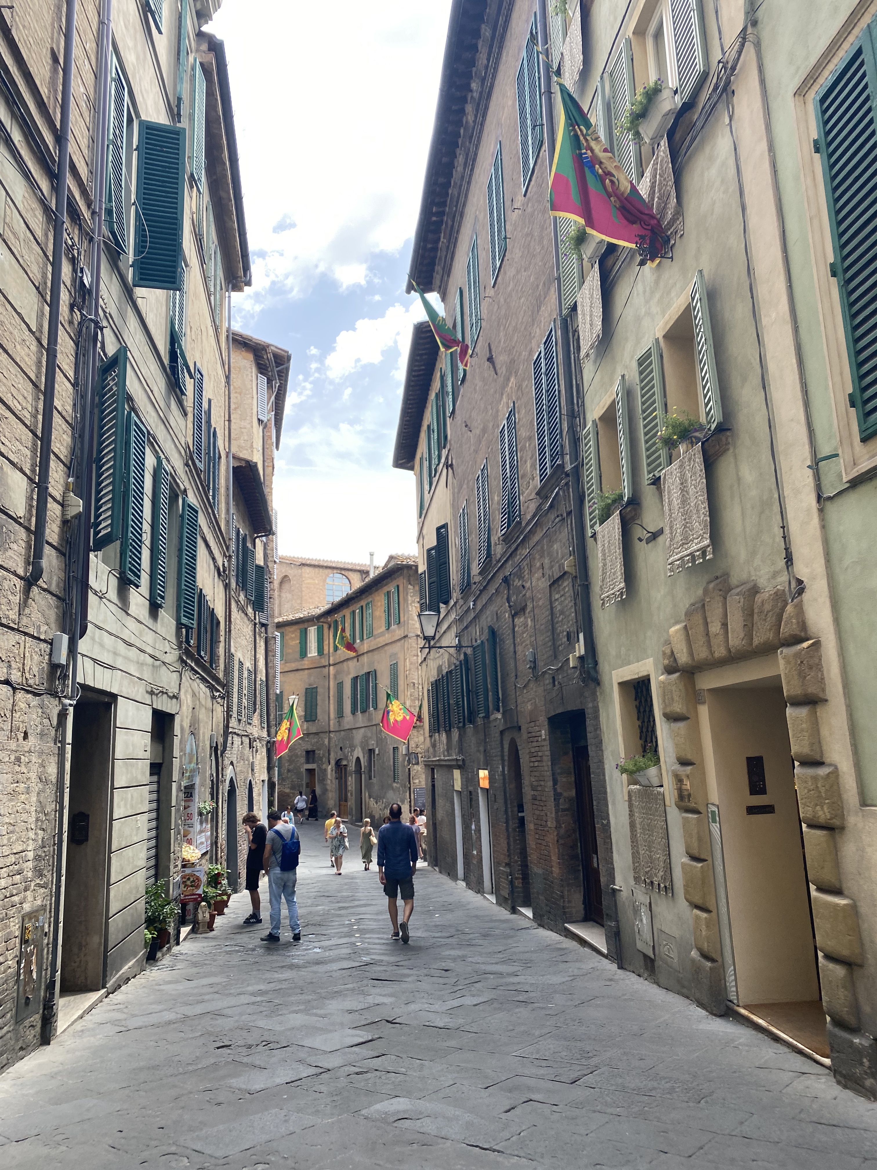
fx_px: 878
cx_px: 438
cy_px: 585
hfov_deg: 53.1
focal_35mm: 26
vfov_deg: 67.3
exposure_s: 1/432
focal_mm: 4.25
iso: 32
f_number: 1.8
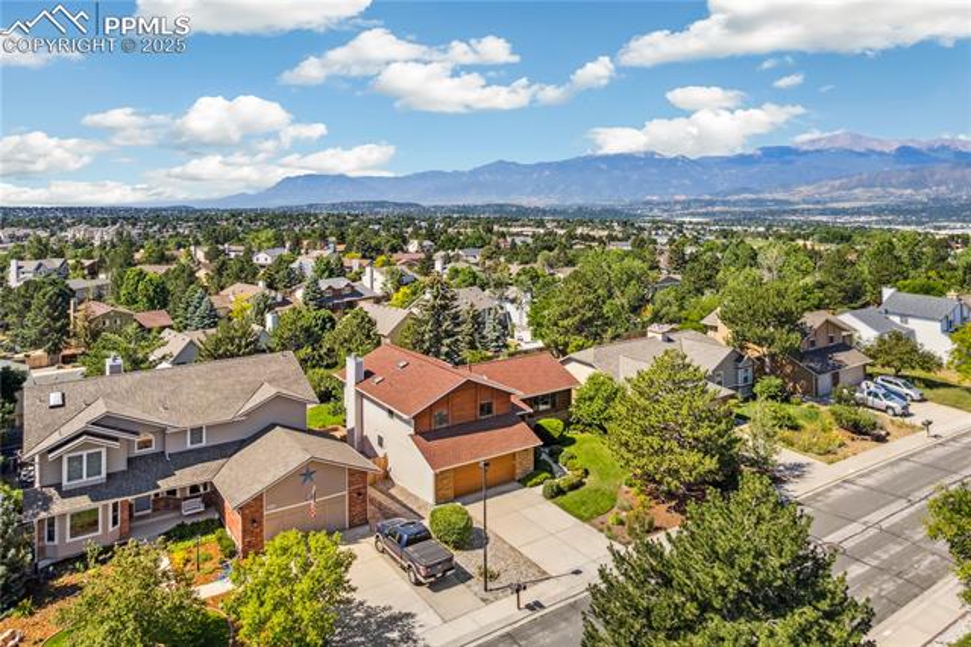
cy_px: 324
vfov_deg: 57.2
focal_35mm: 22
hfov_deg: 78.6
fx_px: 593
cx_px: 486
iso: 120
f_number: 2.8
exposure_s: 1/2000
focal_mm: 8.38
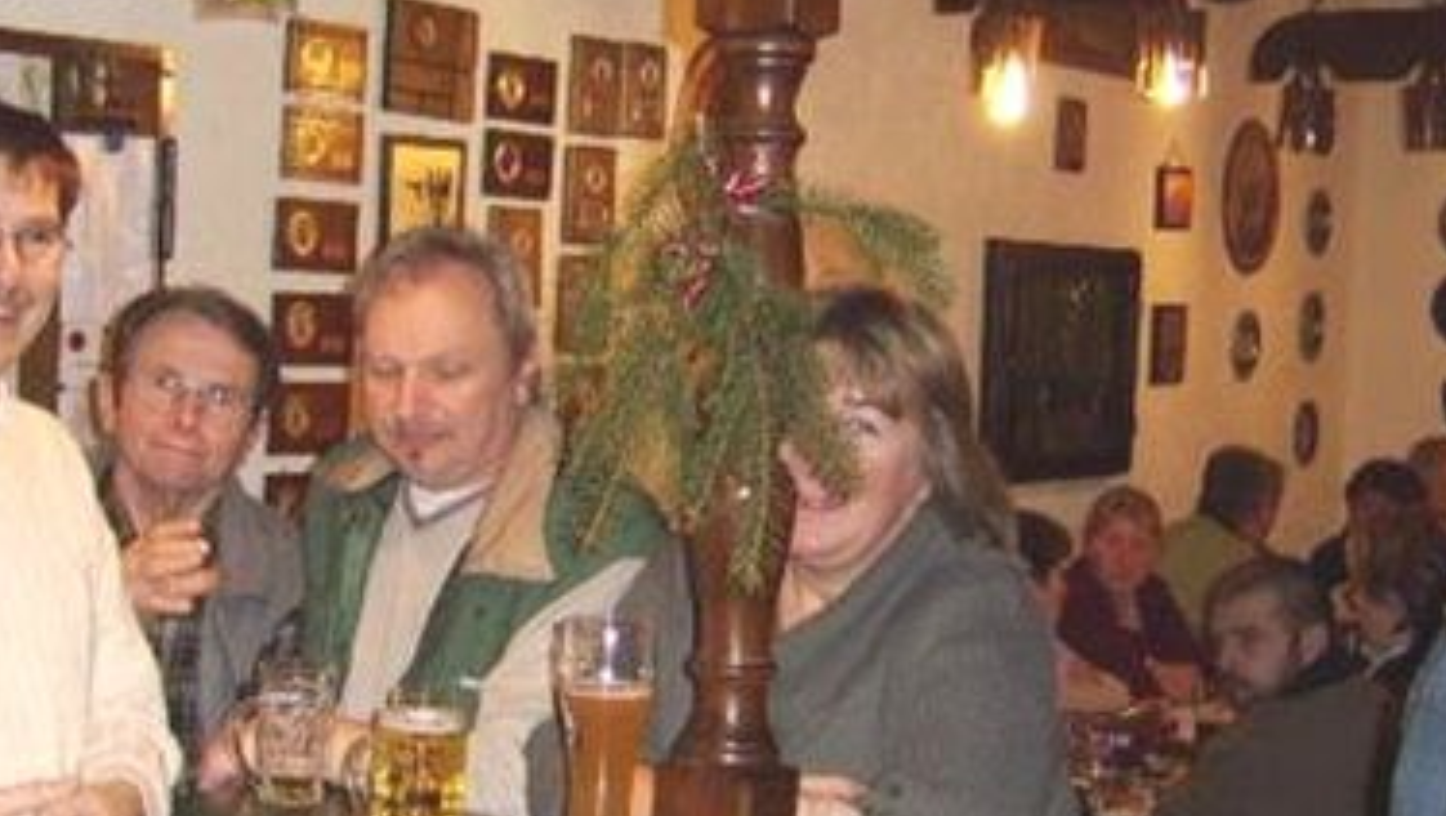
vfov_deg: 21.8
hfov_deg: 37.1
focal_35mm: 55
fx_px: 2110
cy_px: 307
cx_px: 390
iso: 200
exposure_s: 1/30
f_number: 2.7
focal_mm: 8.13
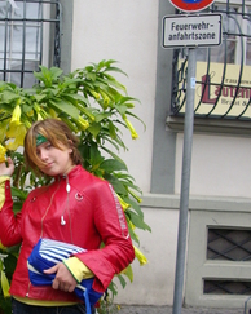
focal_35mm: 67
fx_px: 623
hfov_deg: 22.5
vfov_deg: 28.3
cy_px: 174
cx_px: 49
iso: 100
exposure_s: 1/320
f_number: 2.8
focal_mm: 6.2
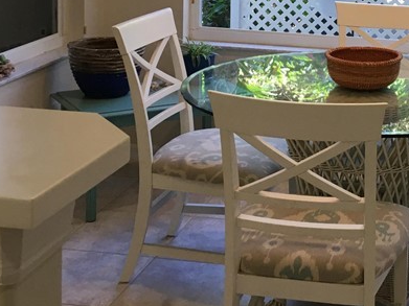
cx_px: 380
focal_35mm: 76
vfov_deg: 18.7
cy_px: -26
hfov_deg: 24.8
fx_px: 898
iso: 32
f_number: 2.2
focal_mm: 4.15
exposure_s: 1/30
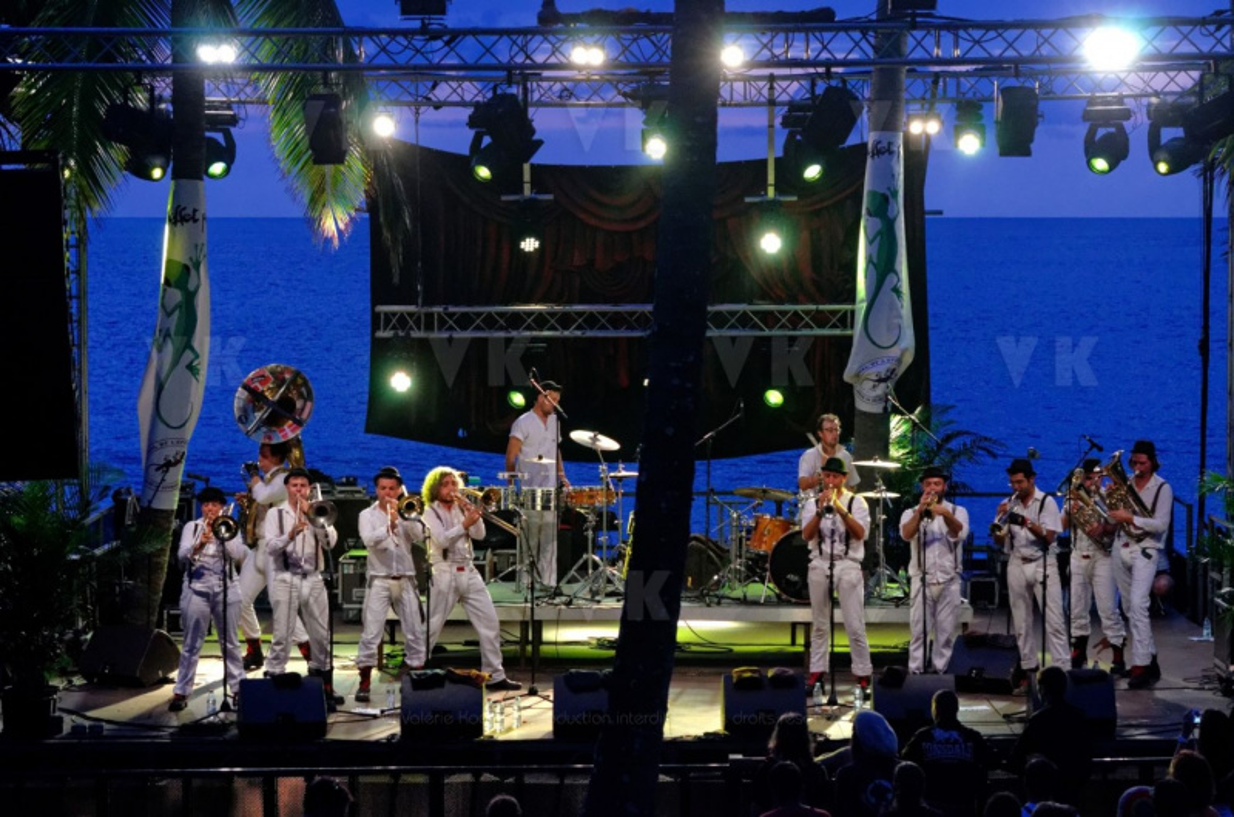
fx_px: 3592
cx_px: 617
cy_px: 408
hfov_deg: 19.5
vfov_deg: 13.0
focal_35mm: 105
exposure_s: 1/80
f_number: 4.5
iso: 1250
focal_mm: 70
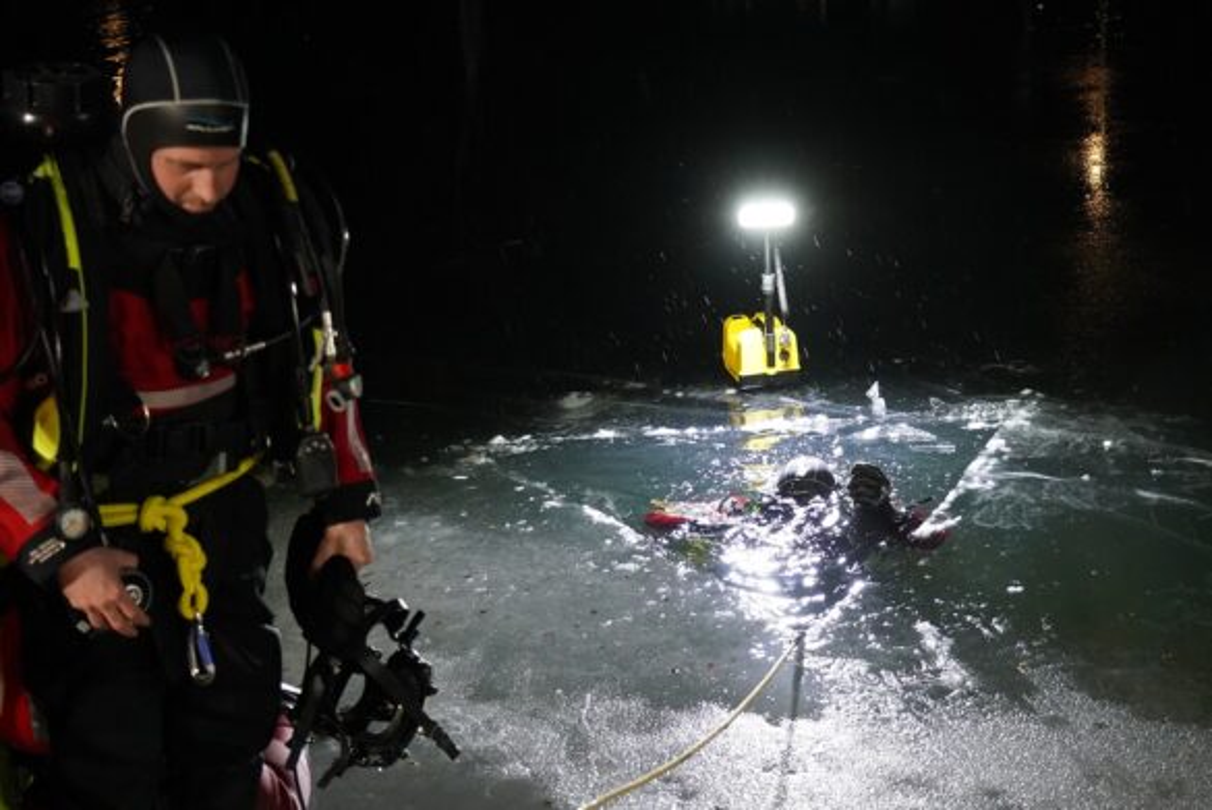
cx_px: 606
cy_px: 405
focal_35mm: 46
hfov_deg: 42.7
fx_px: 1550
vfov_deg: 29.3
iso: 6400
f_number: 4
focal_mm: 46
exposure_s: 1/160
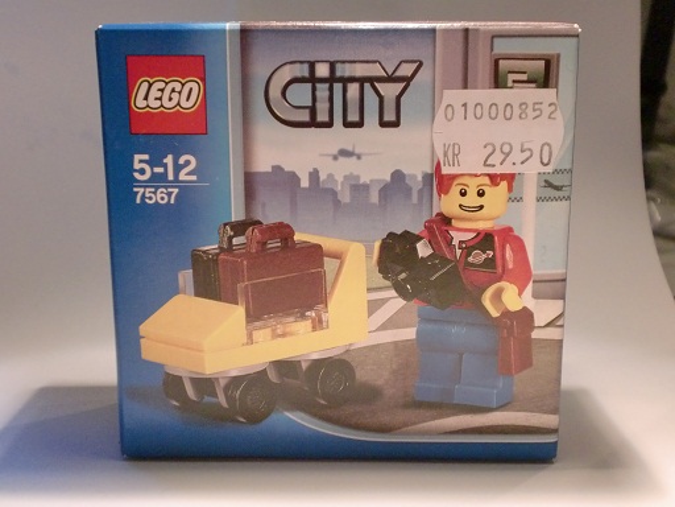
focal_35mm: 46
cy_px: 254
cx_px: 338
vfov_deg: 31.5
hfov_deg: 41.2
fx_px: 897
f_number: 3.6
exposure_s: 1/60
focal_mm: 8.44
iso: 400
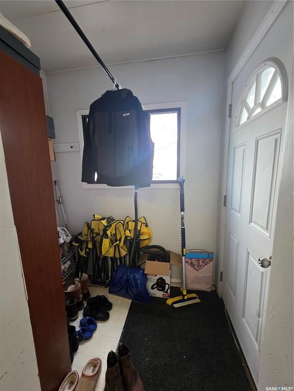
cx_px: 147
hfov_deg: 89.9
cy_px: 196
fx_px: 147
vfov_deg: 106.2
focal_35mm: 13
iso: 320
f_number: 1.9
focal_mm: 2.2
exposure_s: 1/60
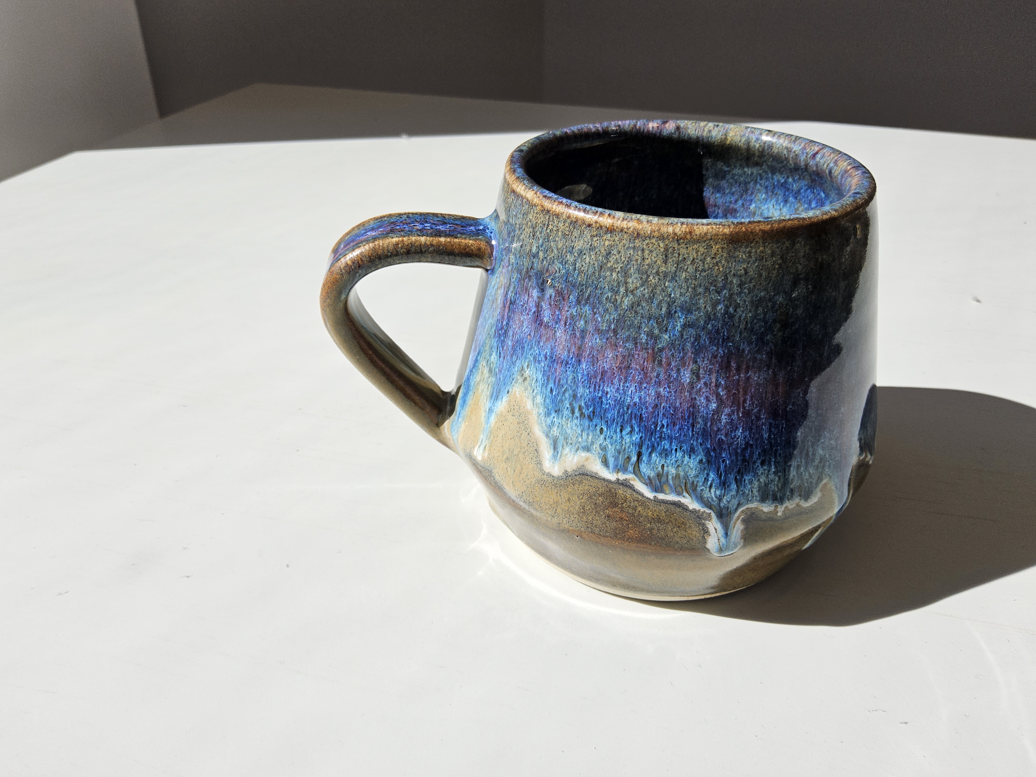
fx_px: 688
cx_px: 518
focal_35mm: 23
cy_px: 388
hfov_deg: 73.9
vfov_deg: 58.9
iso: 32
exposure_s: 1/120
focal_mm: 3.08
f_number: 2
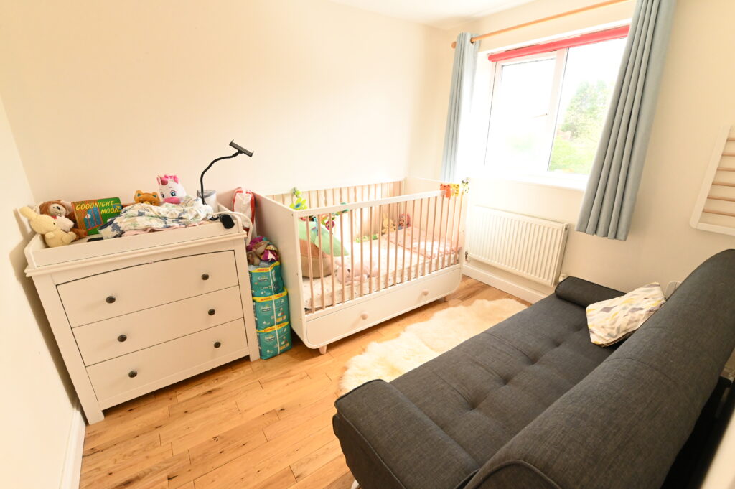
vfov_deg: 77.2
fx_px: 306
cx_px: 368
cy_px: 244
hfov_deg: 100.4
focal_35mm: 15
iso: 6400
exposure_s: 1/200
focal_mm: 15
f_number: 10
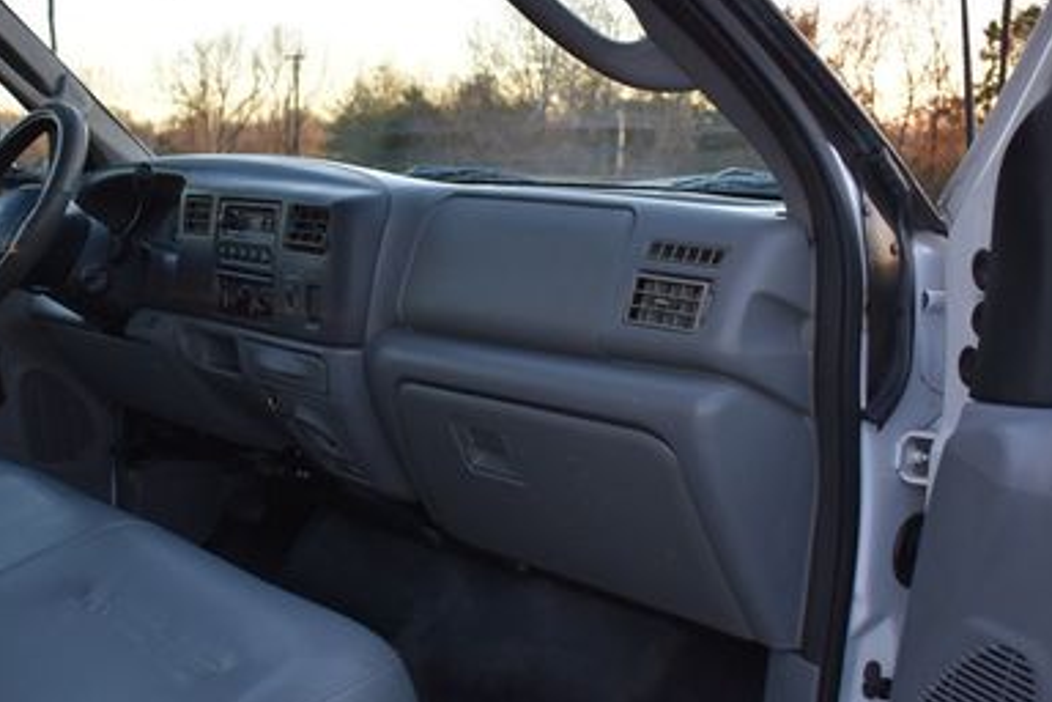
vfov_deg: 29.8
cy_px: 432
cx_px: 414
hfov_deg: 43.4
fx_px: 1315
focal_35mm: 45
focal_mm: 18
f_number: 3.5
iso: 500
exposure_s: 1/250
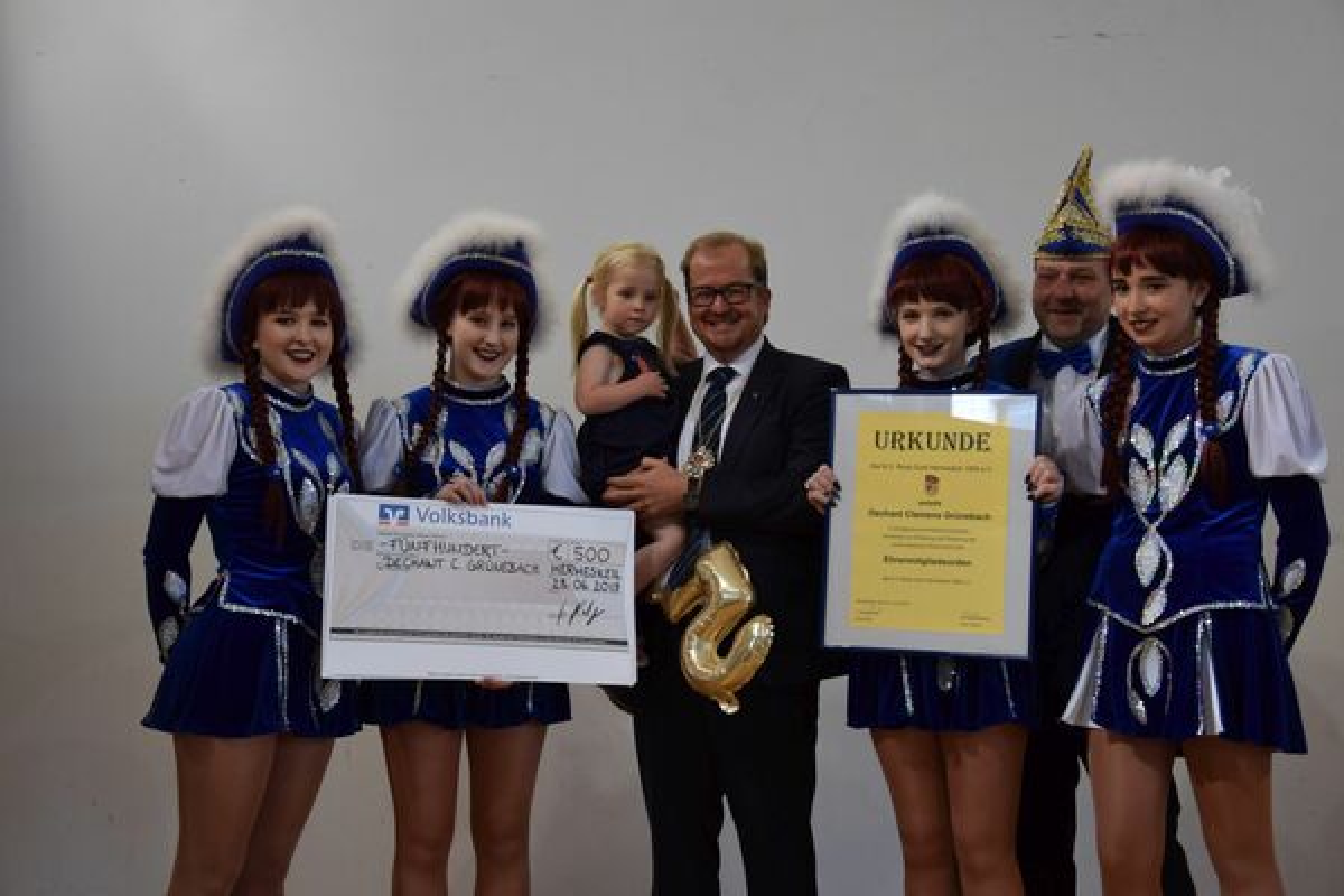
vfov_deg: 26.5
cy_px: 448
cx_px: 672
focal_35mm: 51
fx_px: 1904
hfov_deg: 38.9
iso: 400
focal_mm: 34
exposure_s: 1/60
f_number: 4.2
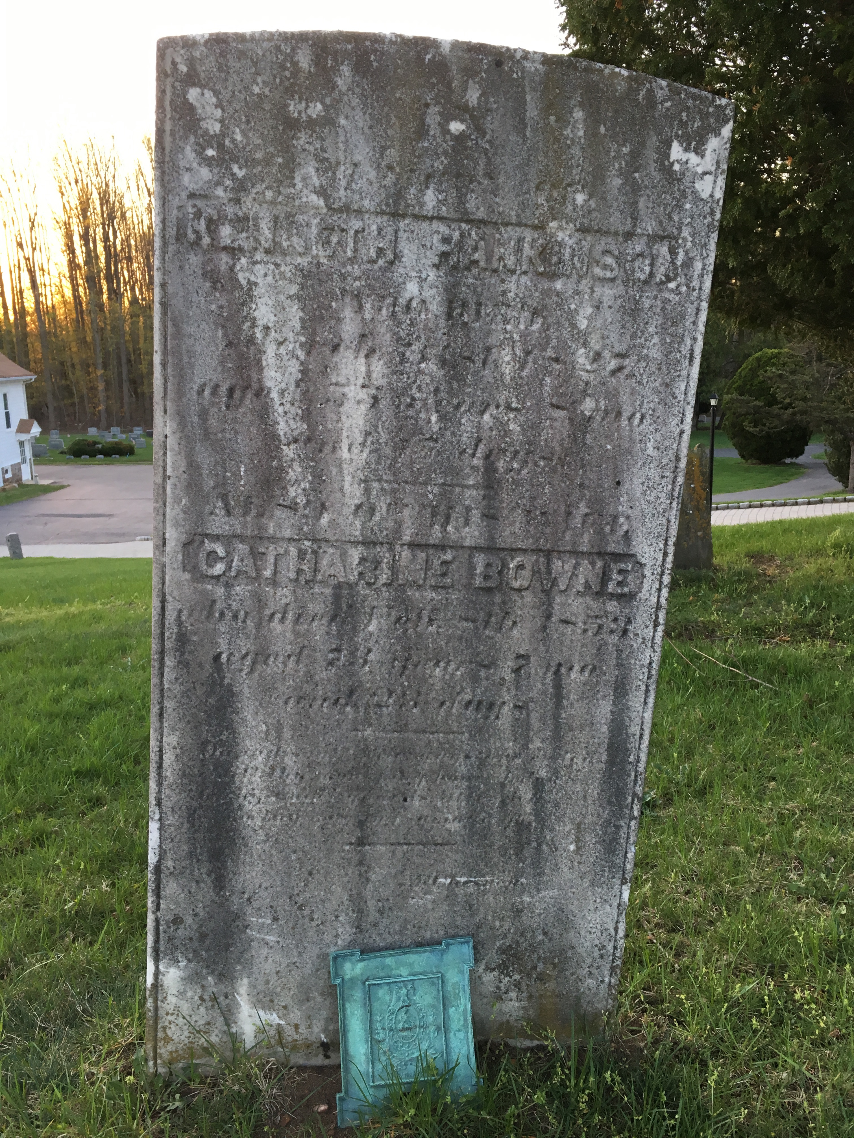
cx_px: 427
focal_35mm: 29
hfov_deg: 48.2
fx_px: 954
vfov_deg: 61.7
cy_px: 569
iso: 25
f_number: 2.2
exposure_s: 1/40
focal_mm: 4.15
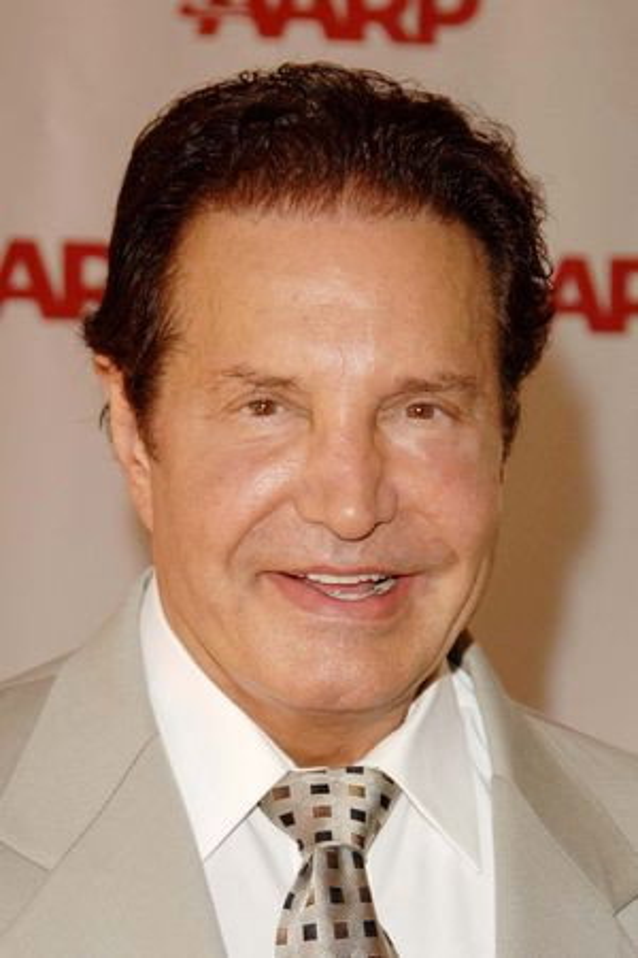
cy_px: 479
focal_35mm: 120
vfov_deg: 17.1
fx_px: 3190
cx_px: 319
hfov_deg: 11.4
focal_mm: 80
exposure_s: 1/160
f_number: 6.3
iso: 200
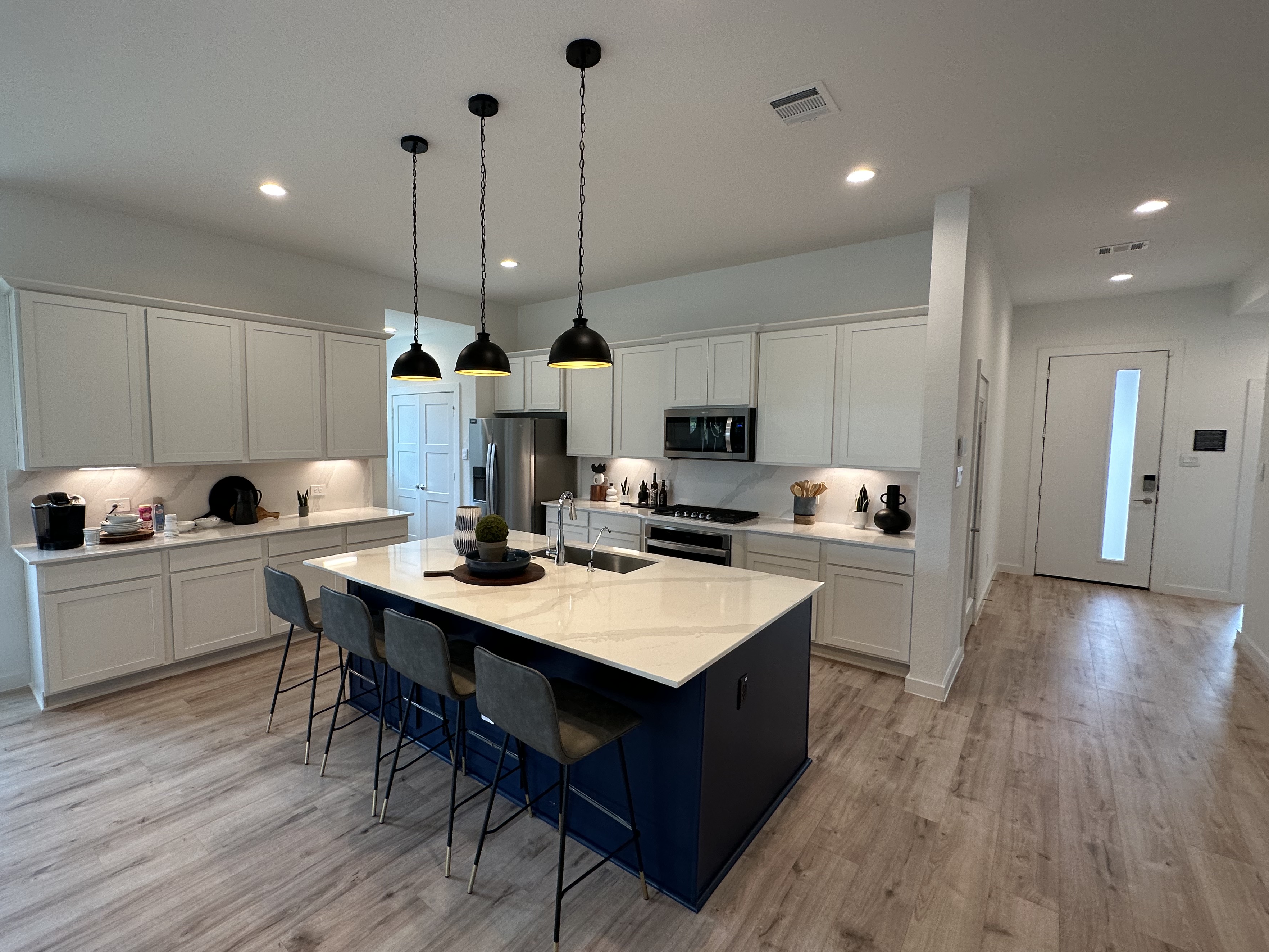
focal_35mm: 16
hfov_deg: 94.0
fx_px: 587
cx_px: 550
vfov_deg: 78.1
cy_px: 475
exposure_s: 1/120
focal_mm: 2.22
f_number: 2.2
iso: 125
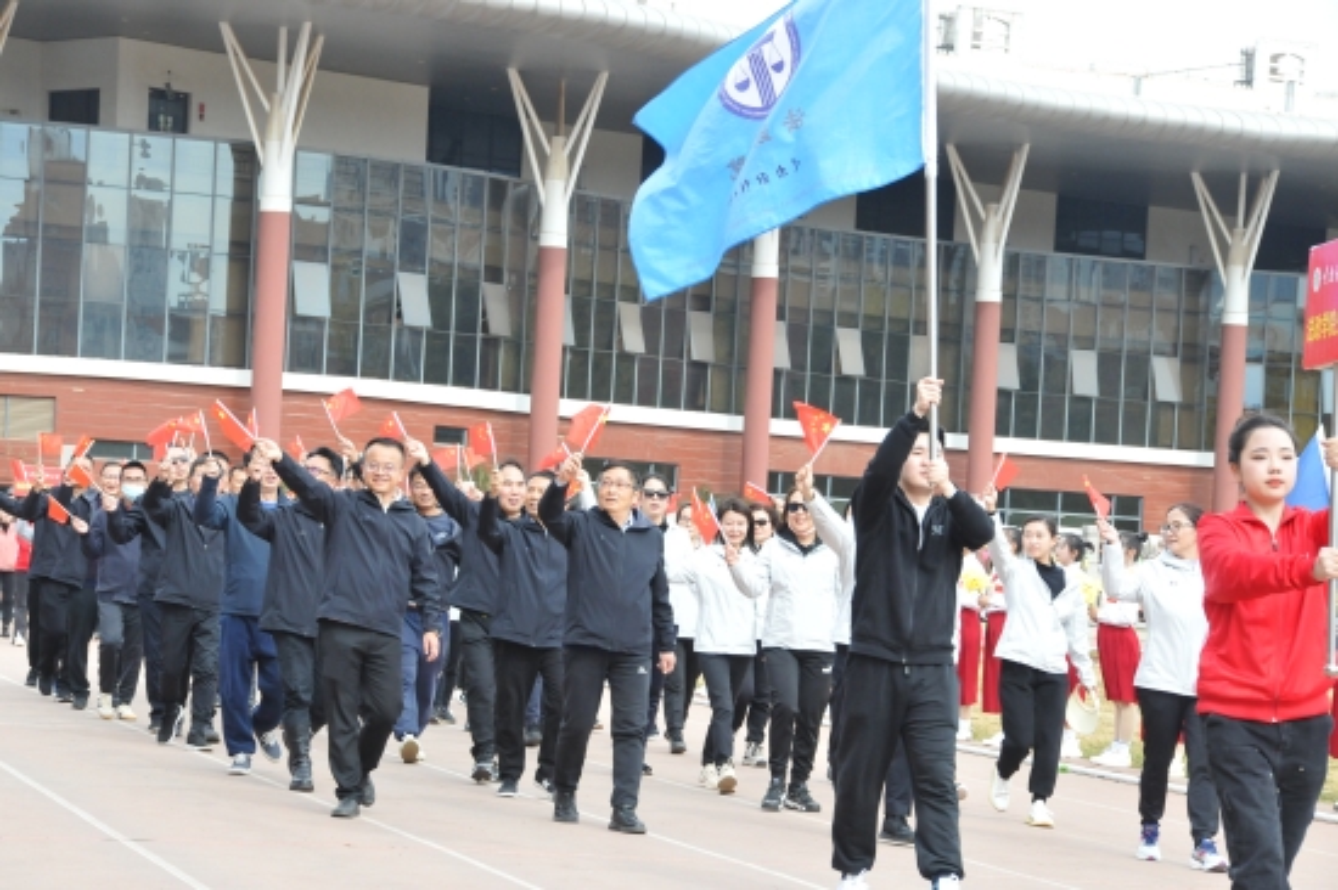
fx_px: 4179
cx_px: 669
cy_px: 445
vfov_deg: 12.2
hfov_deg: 18.2
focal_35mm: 112
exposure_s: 1/400
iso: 1250
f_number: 11
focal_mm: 75
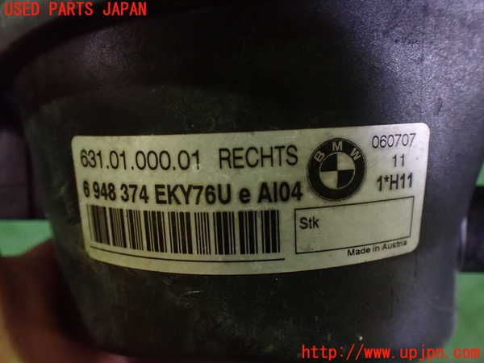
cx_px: 242
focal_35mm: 30
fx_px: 419
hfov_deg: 60.0
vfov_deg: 46.8
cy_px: 182
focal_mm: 5.4
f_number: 2.3
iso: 1000
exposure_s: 1/30
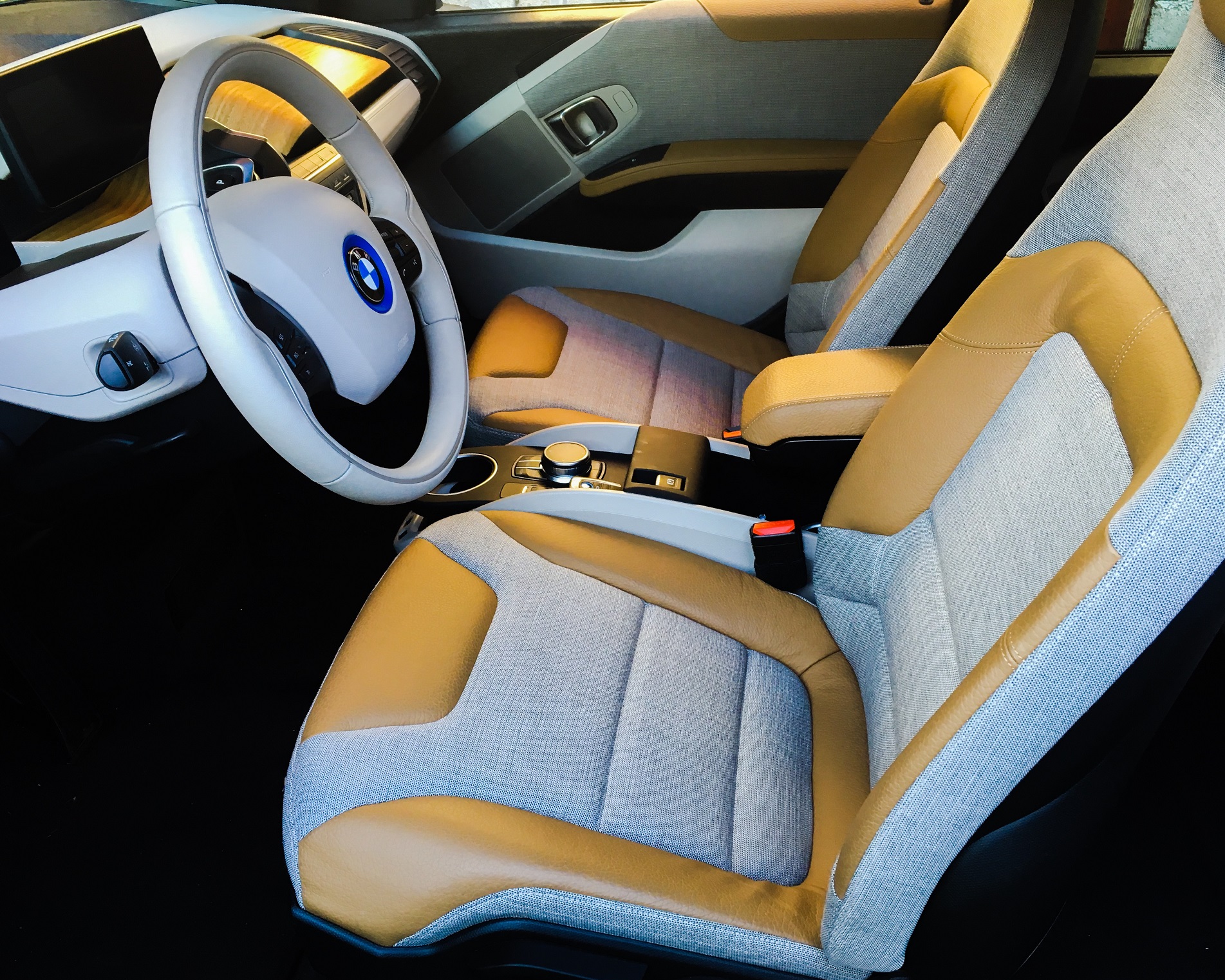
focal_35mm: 31
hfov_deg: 57.2
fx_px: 1124
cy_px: 503
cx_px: 630
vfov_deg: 47.1
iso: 32
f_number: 2.2
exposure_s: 1/33
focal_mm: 4.15
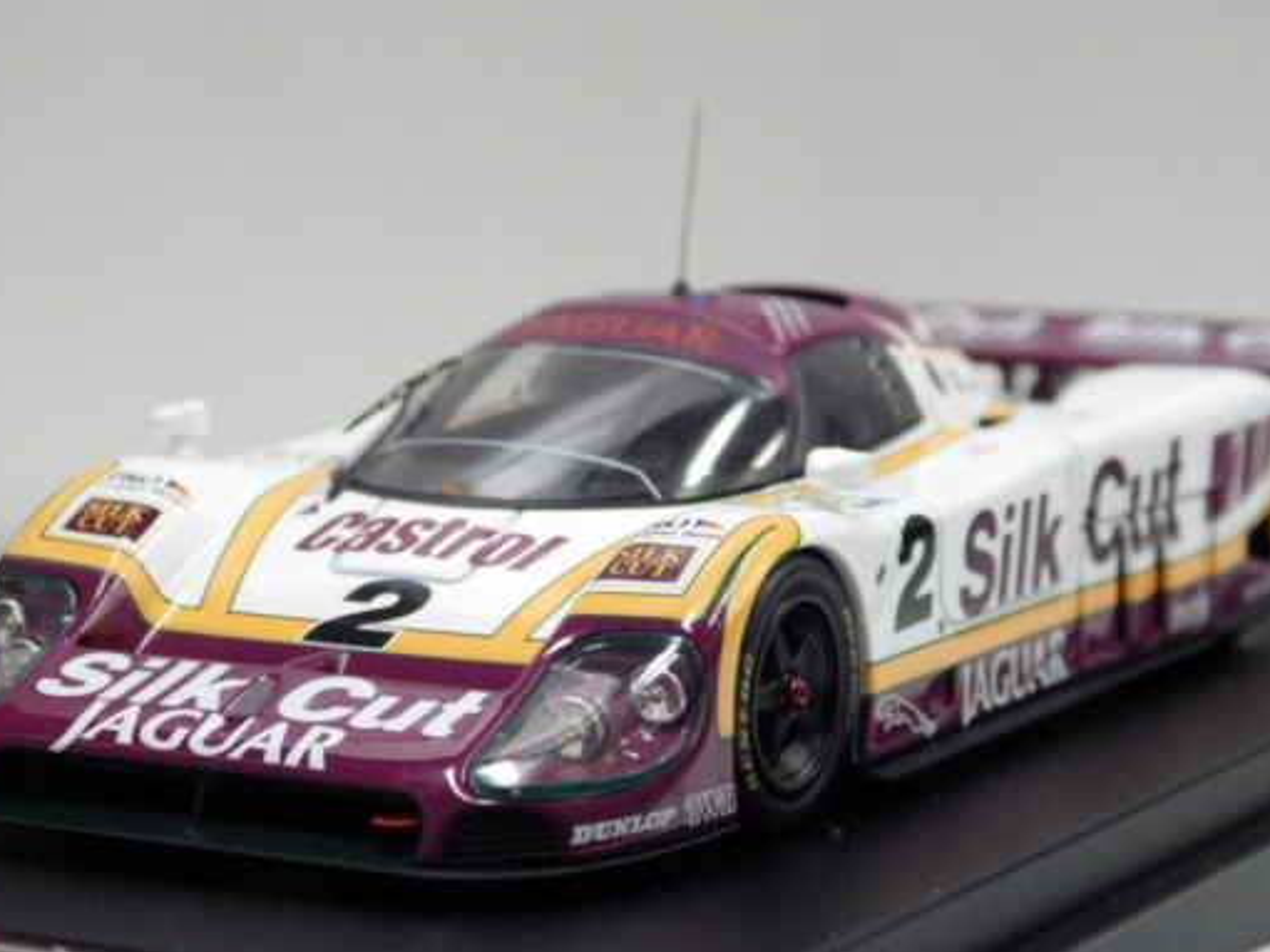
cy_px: 495
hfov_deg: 15.3
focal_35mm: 129
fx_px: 4732
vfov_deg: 11.5
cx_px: 601
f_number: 4.6
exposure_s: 1/60
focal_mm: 18.4
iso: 800
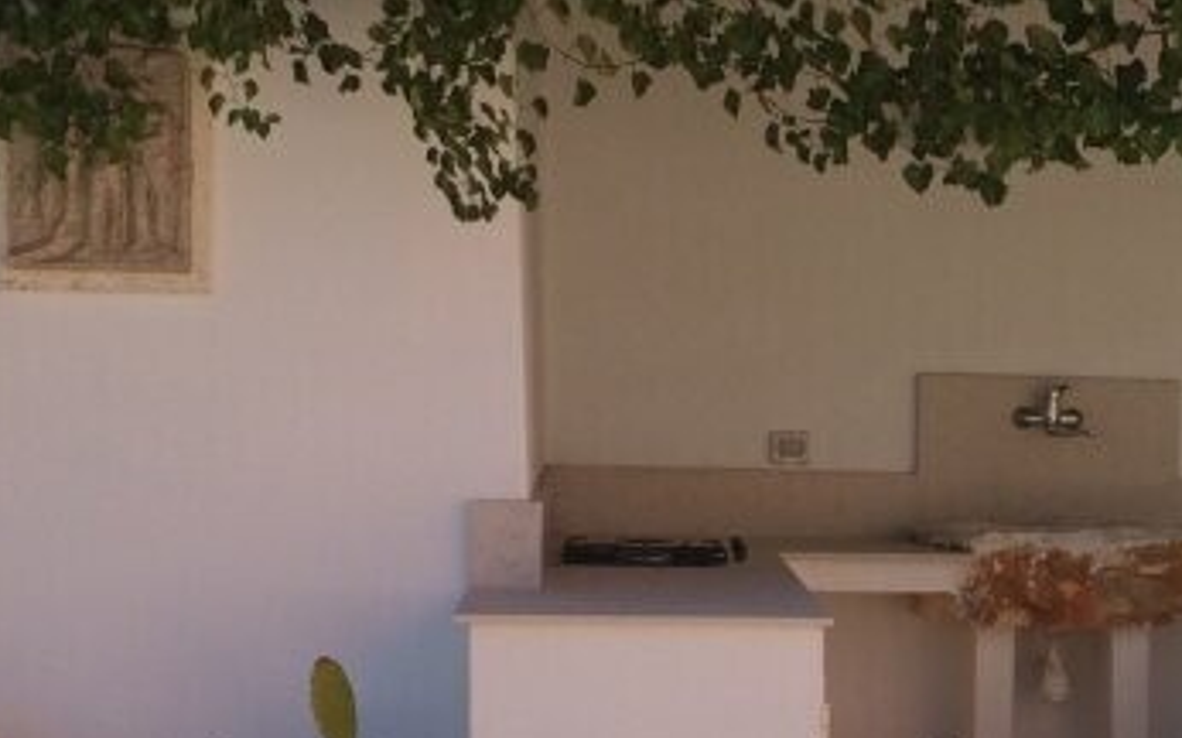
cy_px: 430
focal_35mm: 91
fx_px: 2930
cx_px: 1216
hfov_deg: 21.9
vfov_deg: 14.3
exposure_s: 1/2053
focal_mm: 4.15
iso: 32
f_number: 2.2
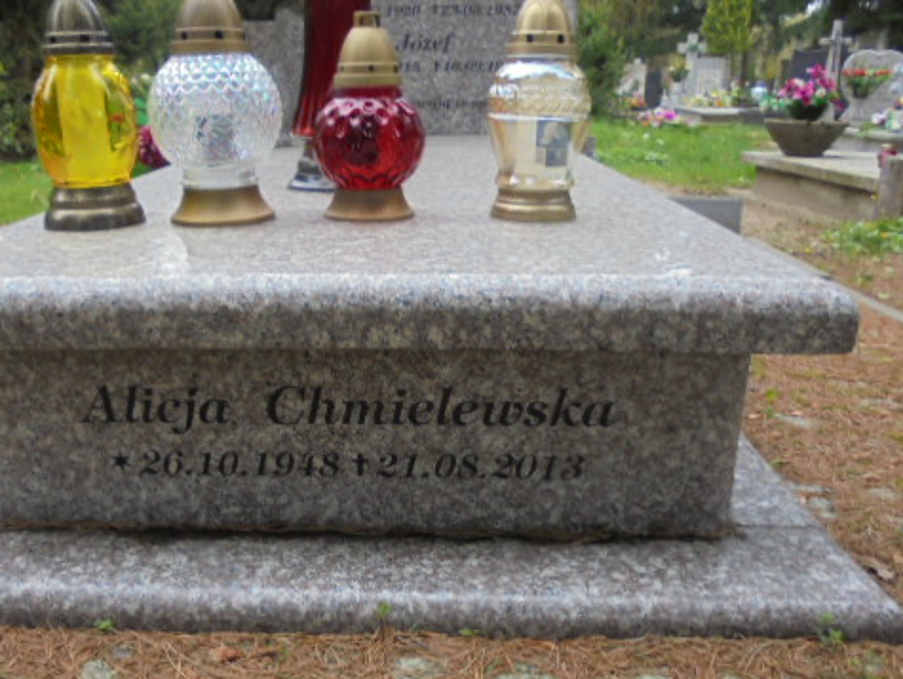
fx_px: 914
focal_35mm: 35
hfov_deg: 52.3
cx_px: 365
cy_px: 411
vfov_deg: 40.5
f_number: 3.5
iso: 100
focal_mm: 4.6
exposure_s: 1/50
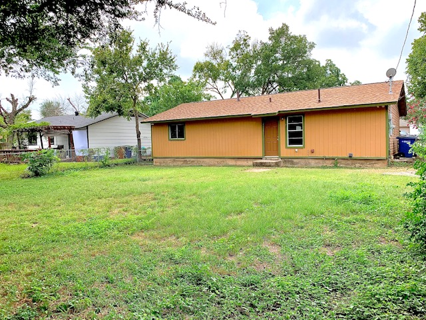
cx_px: 213
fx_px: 320
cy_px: 160
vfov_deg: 53.1
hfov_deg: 67.3
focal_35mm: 26
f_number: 1.8
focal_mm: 4.25
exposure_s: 1/612
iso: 25
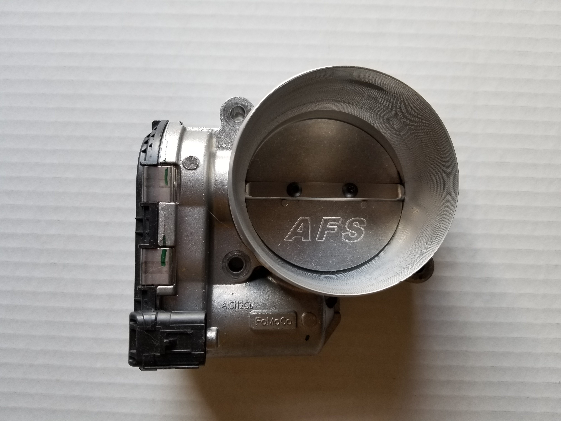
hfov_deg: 67.3
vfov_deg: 53.1
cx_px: 280
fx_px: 421
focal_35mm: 26
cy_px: 210
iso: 80
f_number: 1.7
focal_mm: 4.3
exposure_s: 1/60
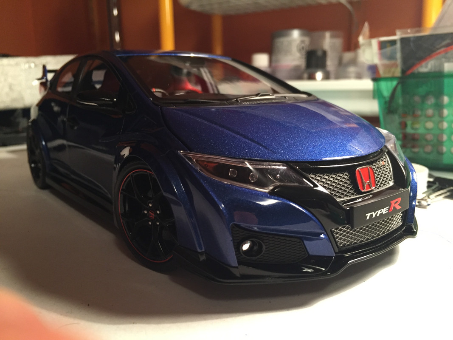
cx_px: 226
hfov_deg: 61.7
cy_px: 170
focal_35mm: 29
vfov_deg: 48.2
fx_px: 379
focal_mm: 4.15
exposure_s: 1/30
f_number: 2.2
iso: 160
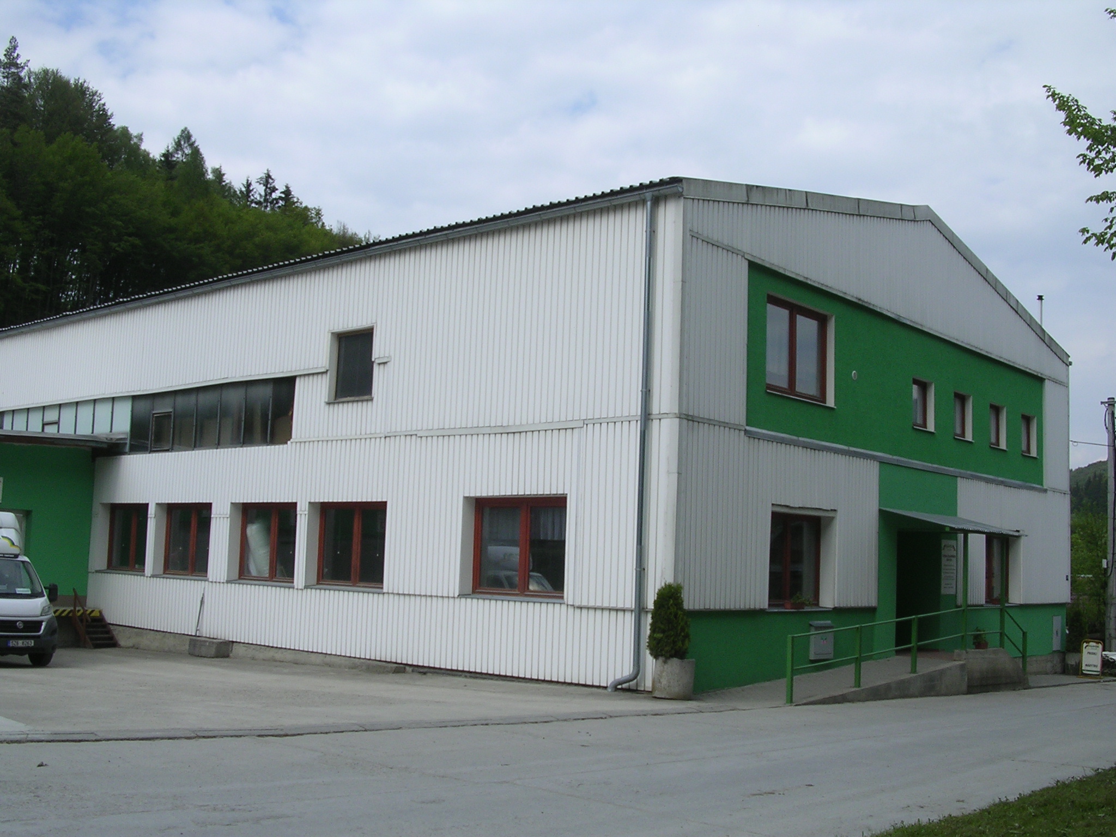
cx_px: 558
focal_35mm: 38
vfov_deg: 37.7
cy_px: 418
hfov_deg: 49.0
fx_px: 1225
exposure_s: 1/293
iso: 100
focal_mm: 5.8
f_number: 5.6
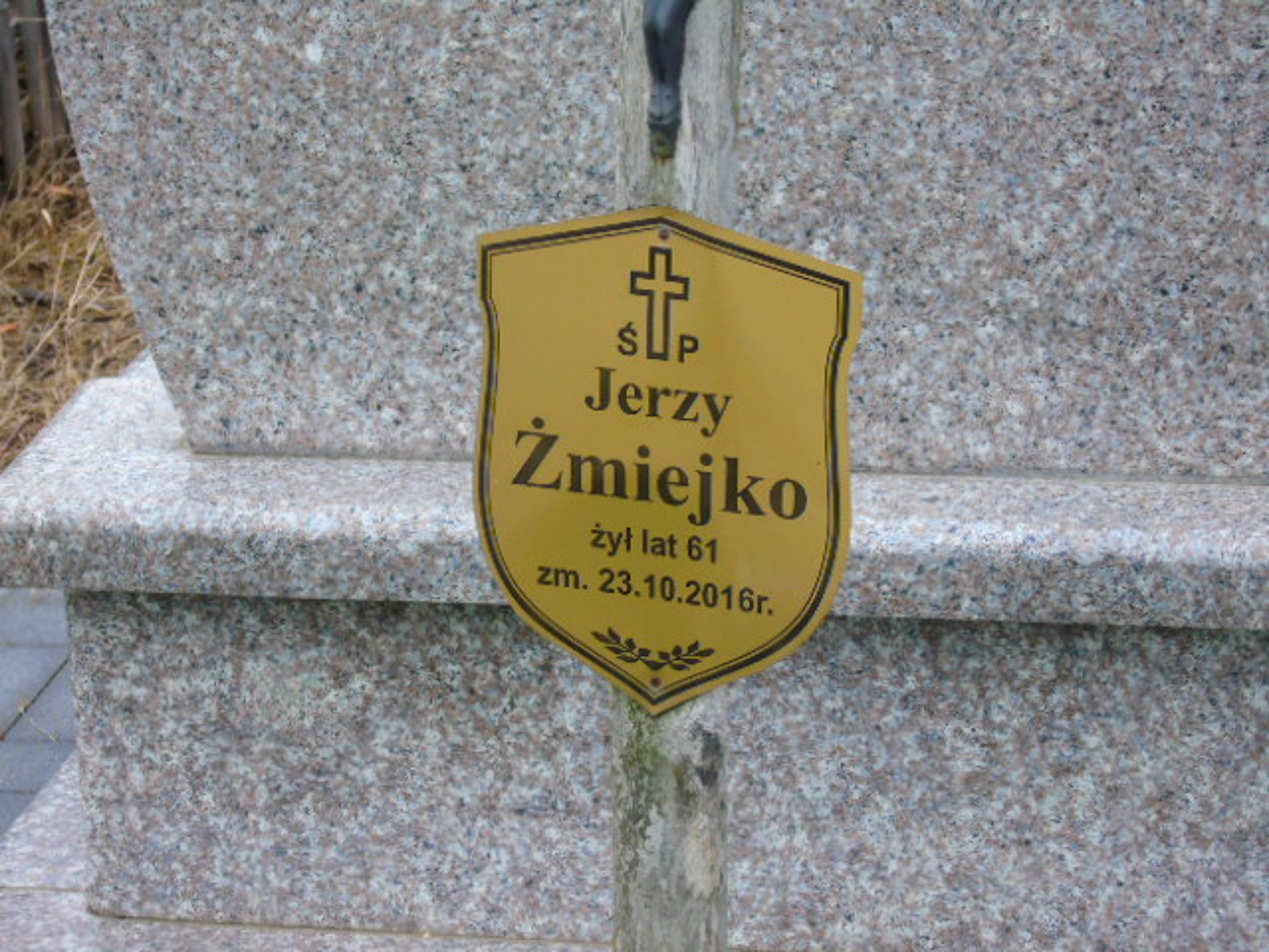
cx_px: 634
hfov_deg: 13.9
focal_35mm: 142
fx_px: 5206
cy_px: 476
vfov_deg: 10.4
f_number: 4.7
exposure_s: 1/125
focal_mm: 25
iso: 320
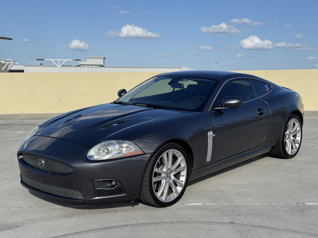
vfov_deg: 30.3
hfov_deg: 39.7
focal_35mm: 48
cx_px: 159
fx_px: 441
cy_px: 119
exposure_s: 1/7092
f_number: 1.78
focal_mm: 6.76
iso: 64
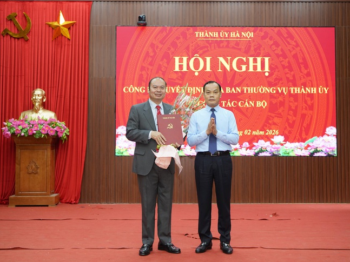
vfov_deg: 32.9
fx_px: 445
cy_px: 131
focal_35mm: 44
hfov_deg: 43.0
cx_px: 173
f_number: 3.5
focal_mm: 40
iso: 1000
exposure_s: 1/200
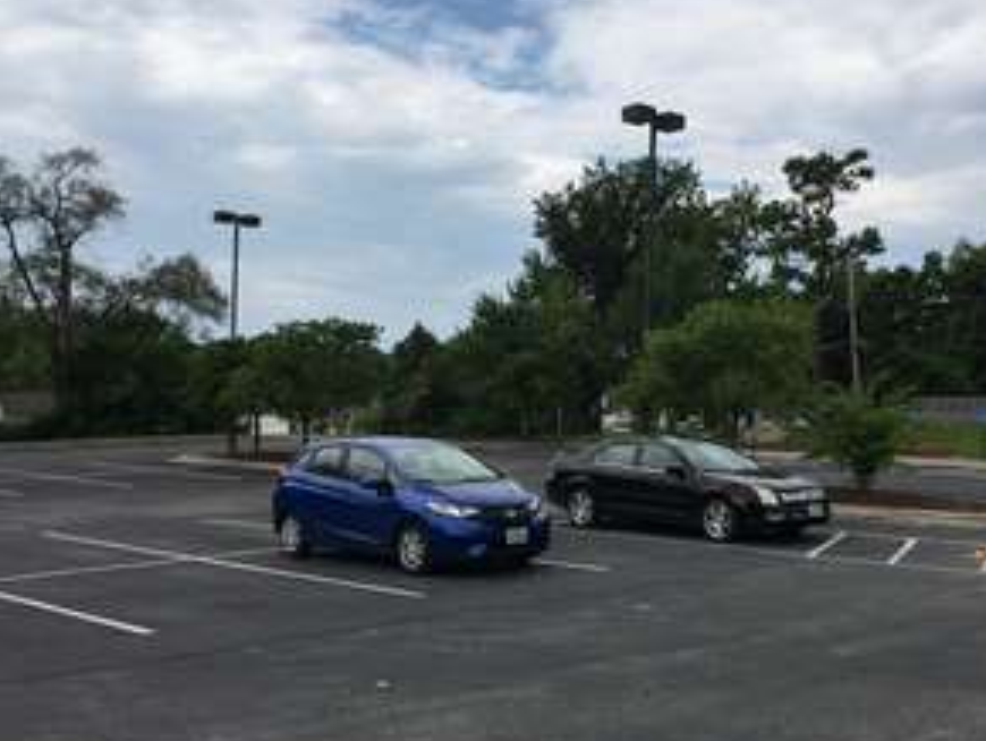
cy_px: 428
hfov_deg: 46.6
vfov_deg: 35.9
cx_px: 568
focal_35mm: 40
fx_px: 1140
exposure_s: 1/1972
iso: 25
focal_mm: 4.15
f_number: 2.2
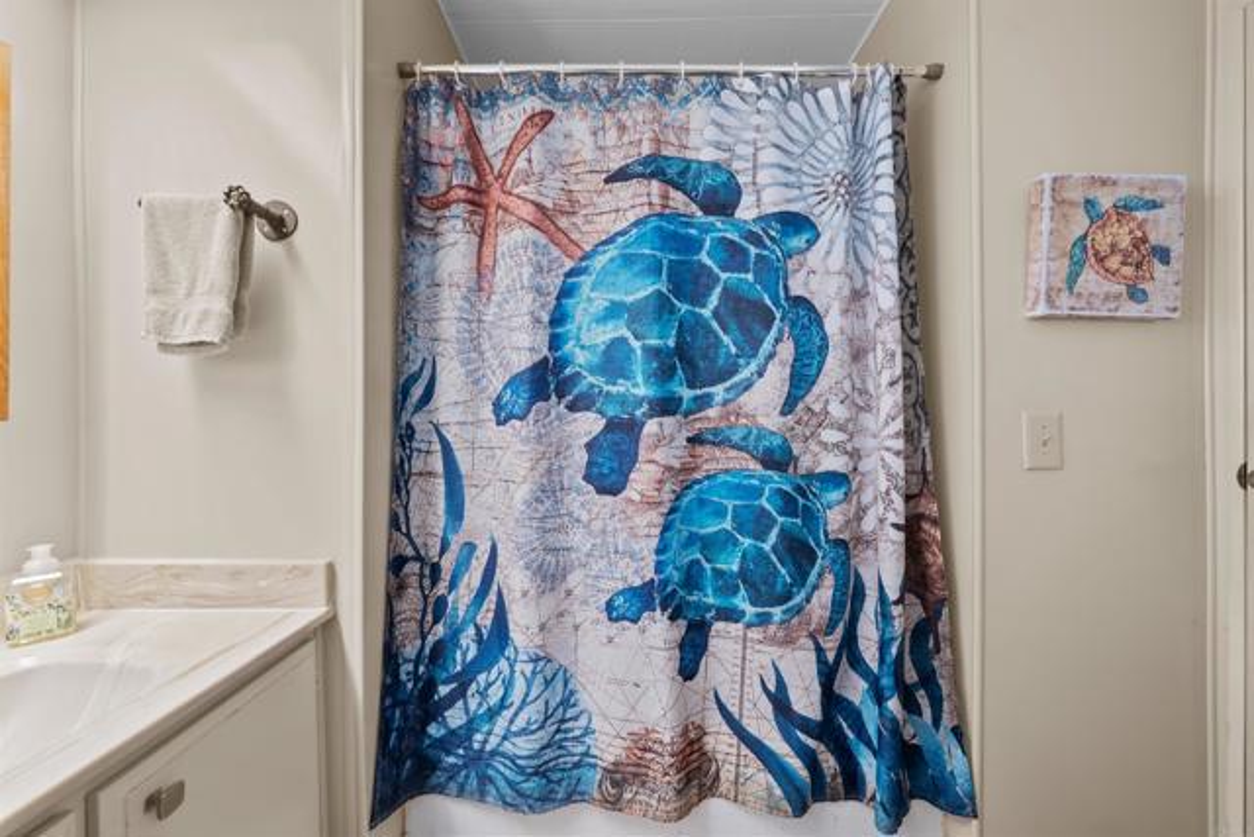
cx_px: 627
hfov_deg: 108.3
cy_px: 418
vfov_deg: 85.5
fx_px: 453
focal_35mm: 13
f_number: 9
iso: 250
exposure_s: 2
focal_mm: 13
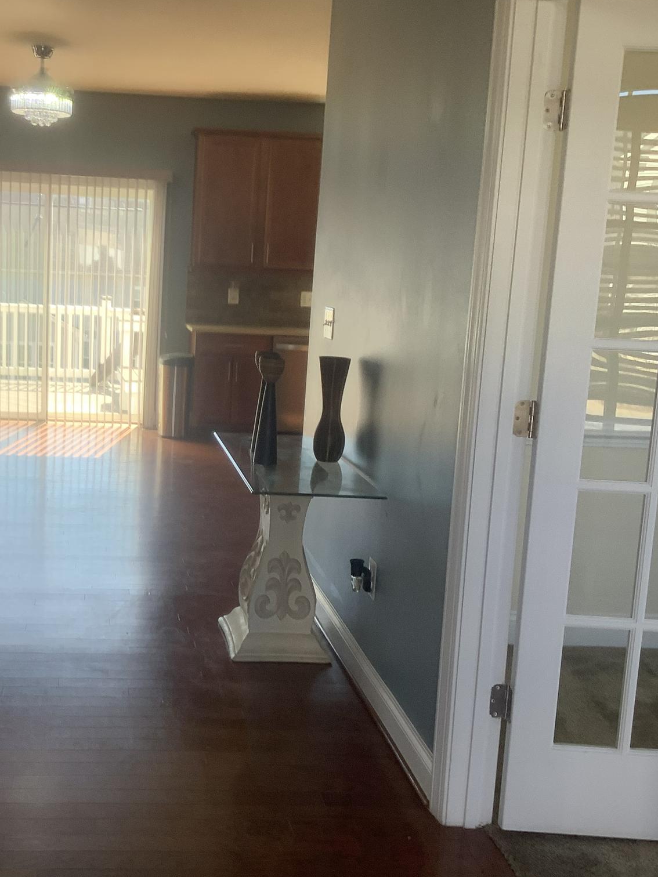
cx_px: 167
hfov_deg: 33.7
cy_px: 438
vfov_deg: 44.8
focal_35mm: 42
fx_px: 1064
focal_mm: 3.3
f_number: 2.4
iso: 40
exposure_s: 1/120
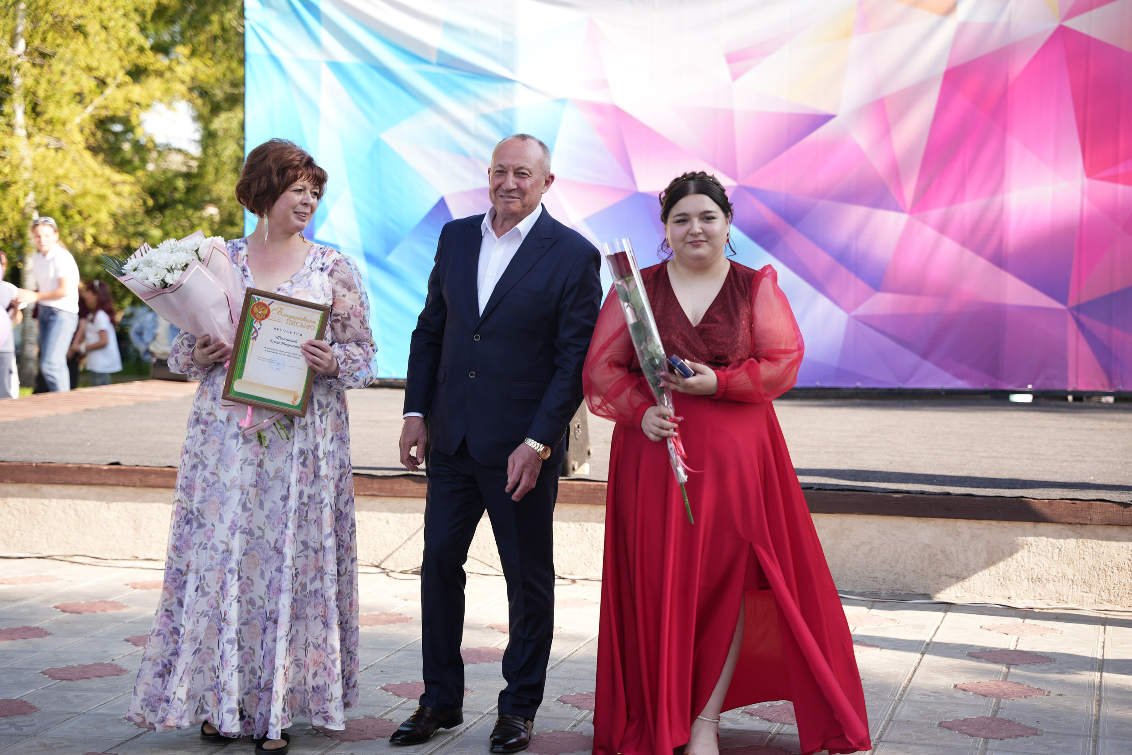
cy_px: 378
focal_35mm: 67
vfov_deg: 20.3
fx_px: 2110
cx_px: 566
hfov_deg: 30.0
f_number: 2.8
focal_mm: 67.1
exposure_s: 1/250
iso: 160
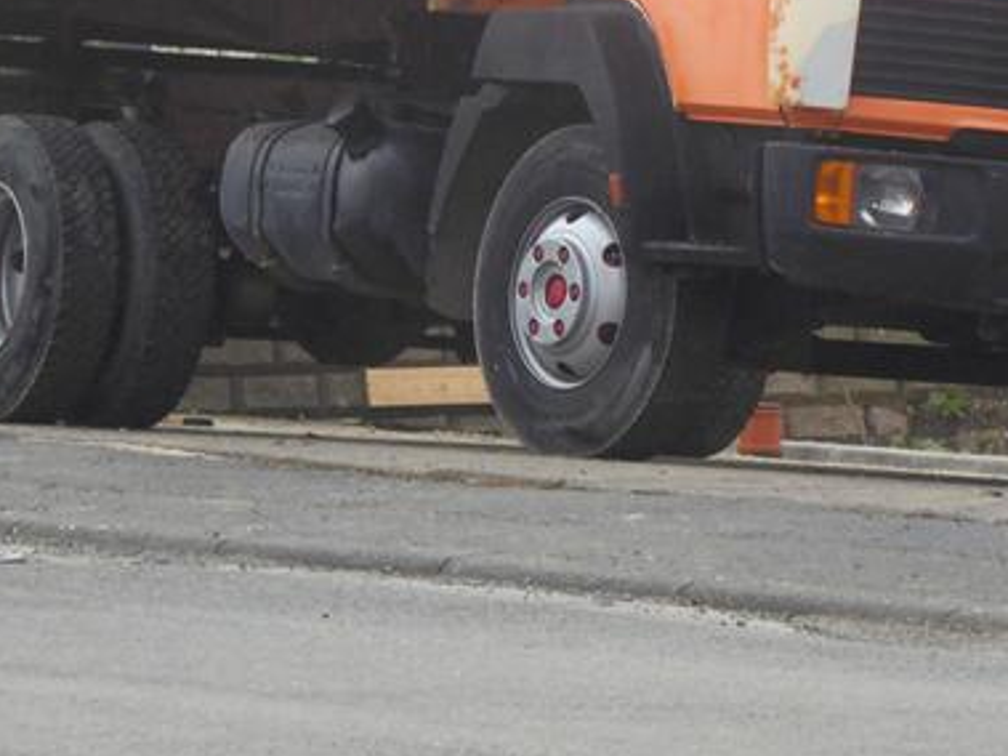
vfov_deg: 4.1
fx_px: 10567
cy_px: -11
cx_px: 694
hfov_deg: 5.5
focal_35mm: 363
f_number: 5.6
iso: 100
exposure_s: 1/100
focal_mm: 30.9
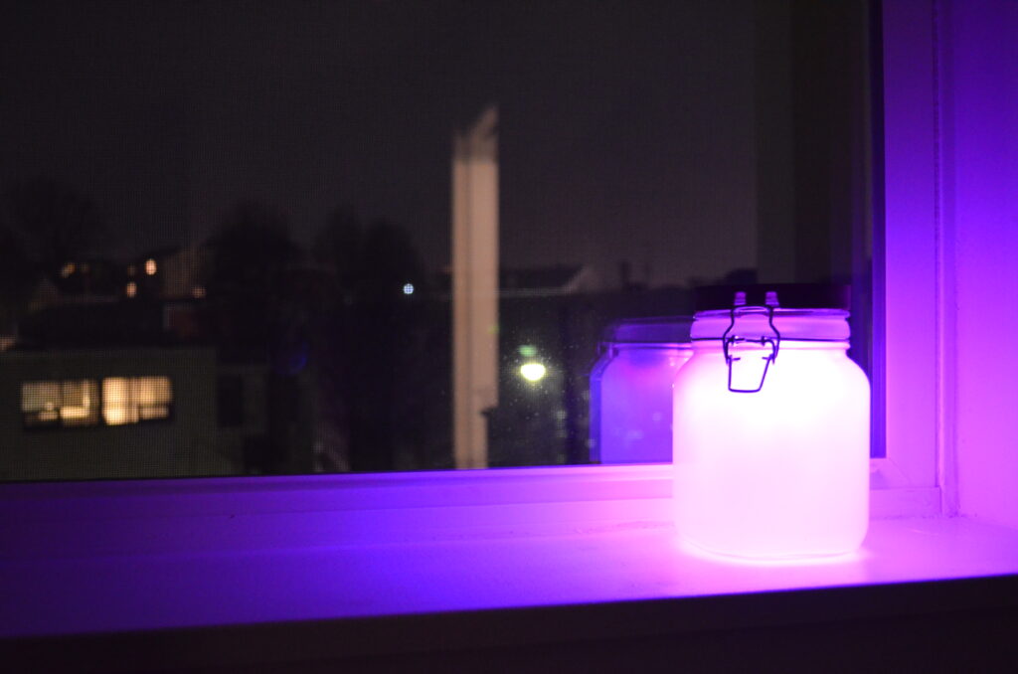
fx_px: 1016
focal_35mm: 36
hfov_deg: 53.2
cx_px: 509
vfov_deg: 36.7
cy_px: 337
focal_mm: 24
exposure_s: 1/6
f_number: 4
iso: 3200
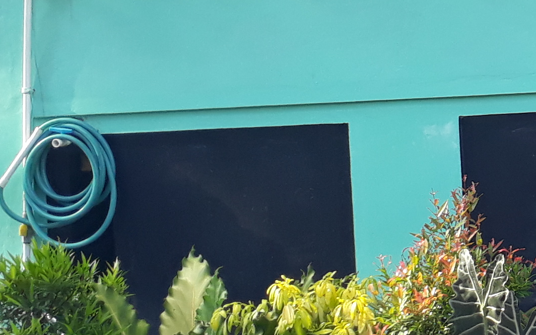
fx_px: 1621
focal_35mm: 111
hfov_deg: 16.6
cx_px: 868
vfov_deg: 11.7
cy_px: 45
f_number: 1.9
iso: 40
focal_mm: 3.6
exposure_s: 1/127
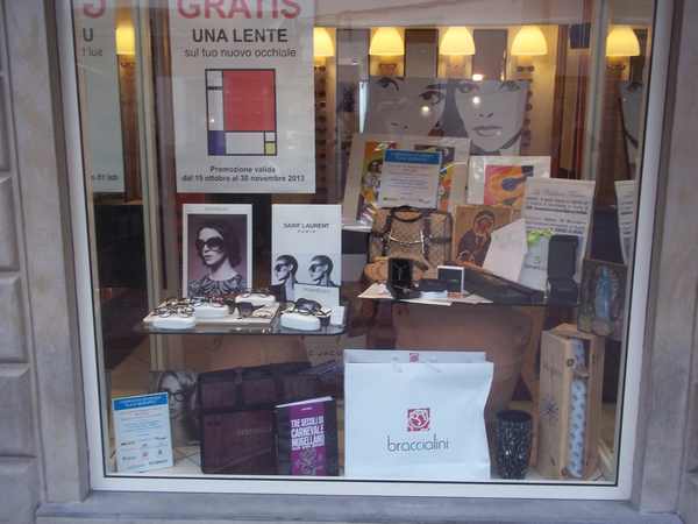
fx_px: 726
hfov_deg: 51.4
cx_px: 349
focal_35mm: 36
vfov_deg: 39.7
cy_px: 262
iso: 80
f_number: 3.1
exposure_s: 1/80
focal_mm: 6.5
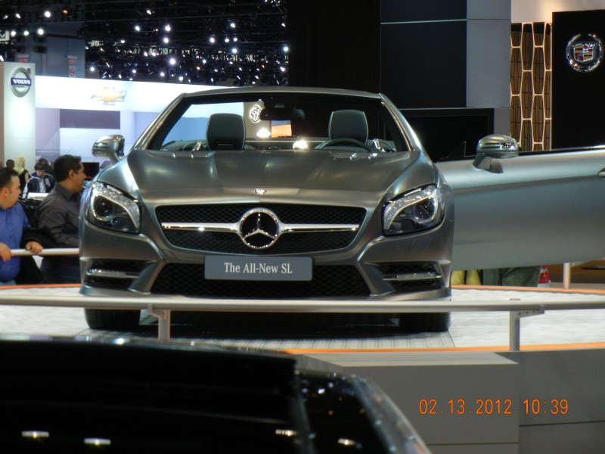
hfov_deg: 14.8
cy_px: 227
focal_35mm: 133
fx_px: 2325
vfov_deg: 11.1
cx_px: 302
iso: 288
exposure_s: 1/60
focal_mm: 24
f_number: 4.6
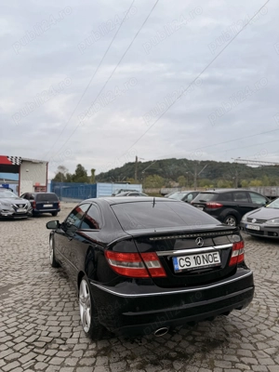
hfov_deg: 56.8
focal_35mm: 24
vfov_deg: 71.6
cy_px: 186
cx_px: 140
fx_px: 258
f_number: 1.78
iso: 80
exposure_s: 1/2370
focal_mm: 6.76
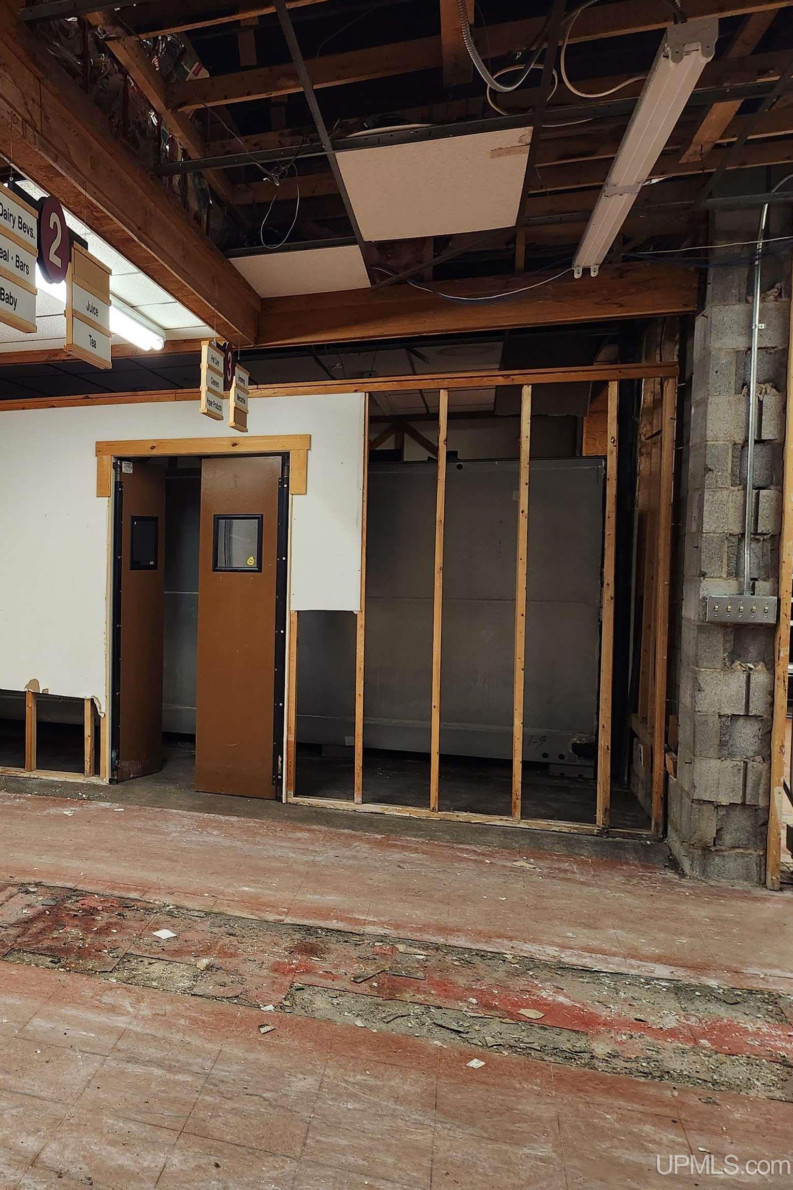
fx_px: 1057
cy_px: 593
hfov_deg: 37.0
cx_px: 4
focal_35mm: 32
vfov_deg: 58.7
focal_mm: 5.4
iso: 500
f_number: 1.8
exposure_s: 1/120
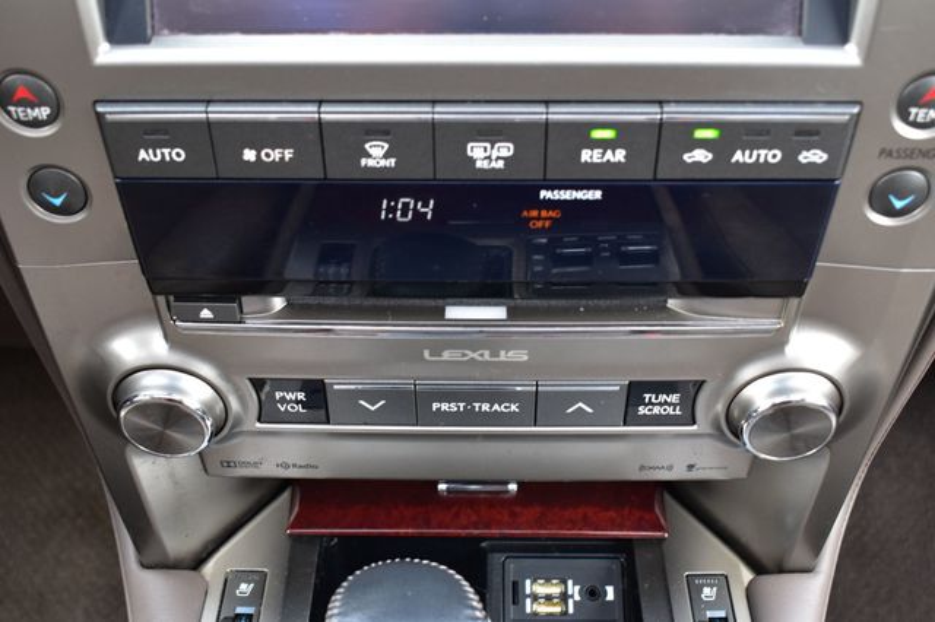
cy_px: 311
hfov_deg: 47.9
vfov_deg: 33.0
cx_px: 468
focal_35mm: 40
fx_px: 1051
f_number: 6.3
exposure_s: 1/20
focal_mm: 27
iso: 400
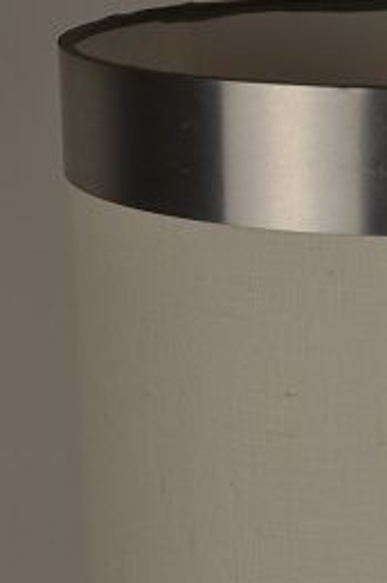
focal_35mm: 140
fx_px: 2269
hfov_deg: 9.6
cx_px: 460
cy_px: 473
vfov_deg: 14.5
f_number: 5.6
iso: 110
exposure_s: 1/125
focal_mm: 35
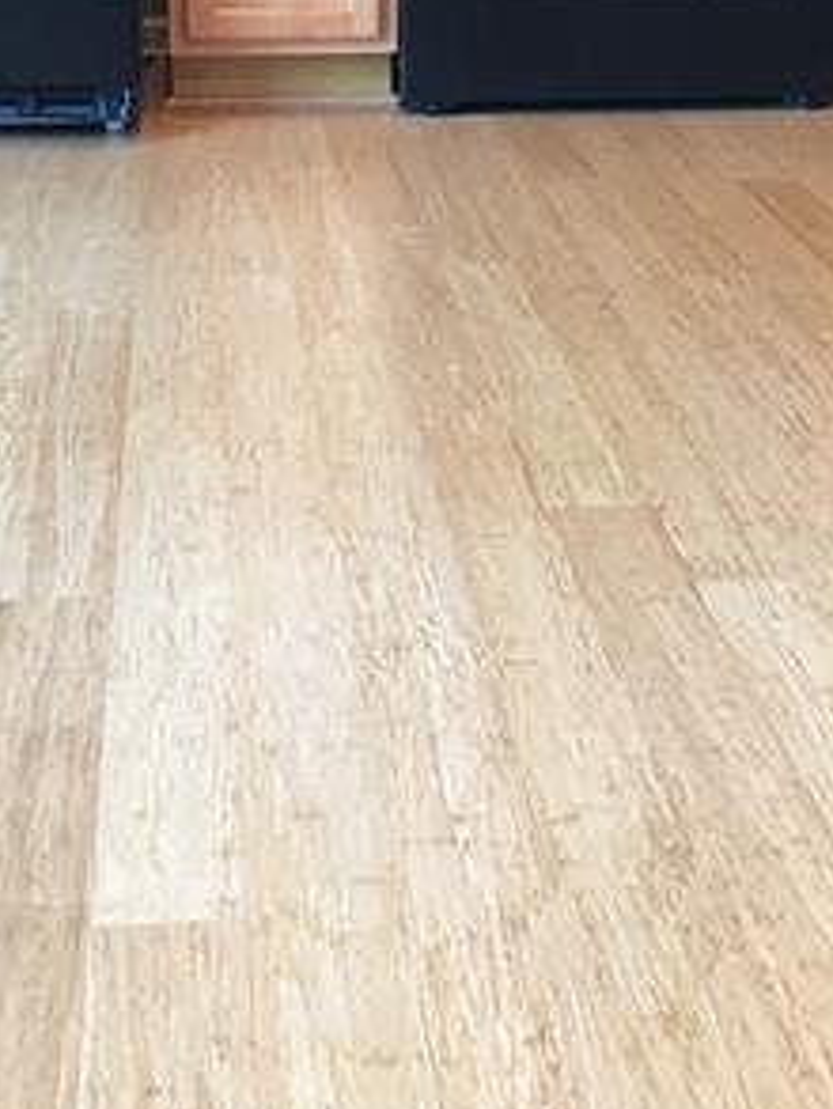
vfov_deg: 24.3
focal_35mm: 76
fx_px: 2437
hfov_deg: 19.4
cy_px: -49
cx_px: 477
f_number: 2.2
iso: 64
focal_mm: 4.15
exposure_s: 1/30
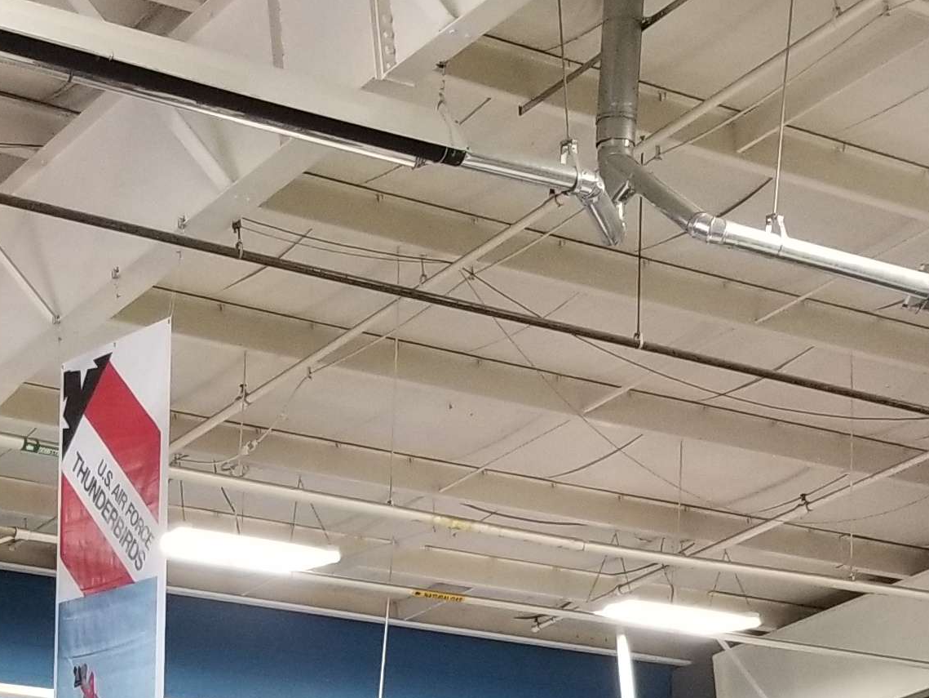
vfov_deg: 15.0
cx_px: 67
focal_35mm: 92
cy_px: 1035
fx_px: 2470
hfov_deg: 20.8
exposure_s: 1/30
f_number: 1.7
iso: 200
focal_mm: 4.25
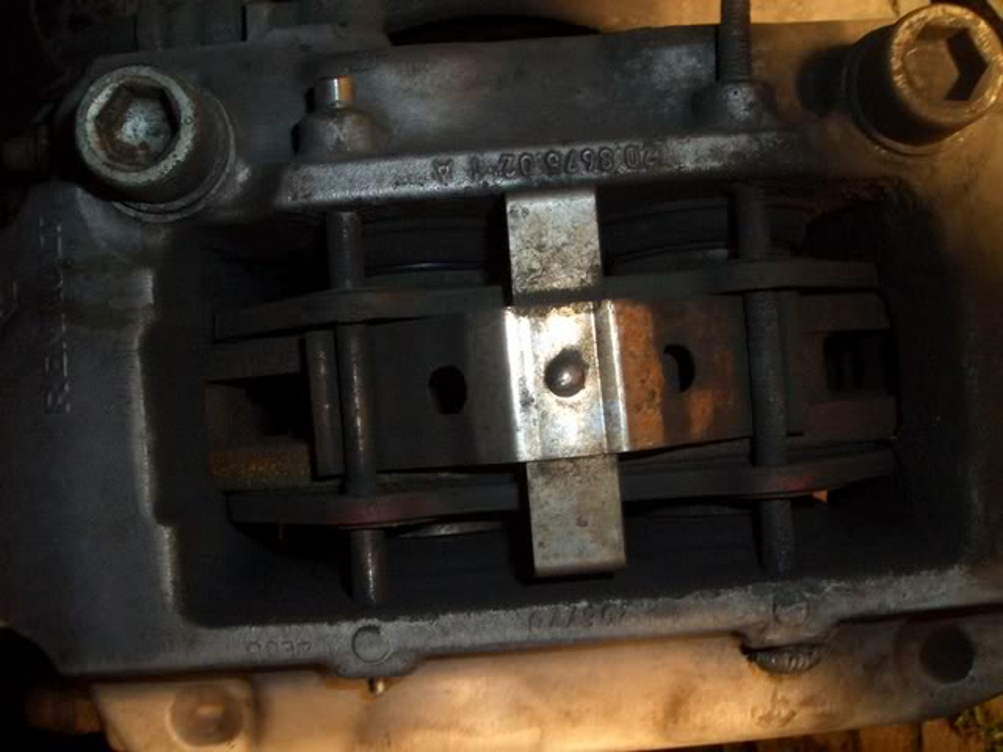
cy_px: 376
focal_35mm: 36
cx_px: 502
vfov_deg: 39.7
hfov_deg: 51.4
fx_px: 1043
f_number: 4
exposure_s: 1/40
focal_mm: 4.8
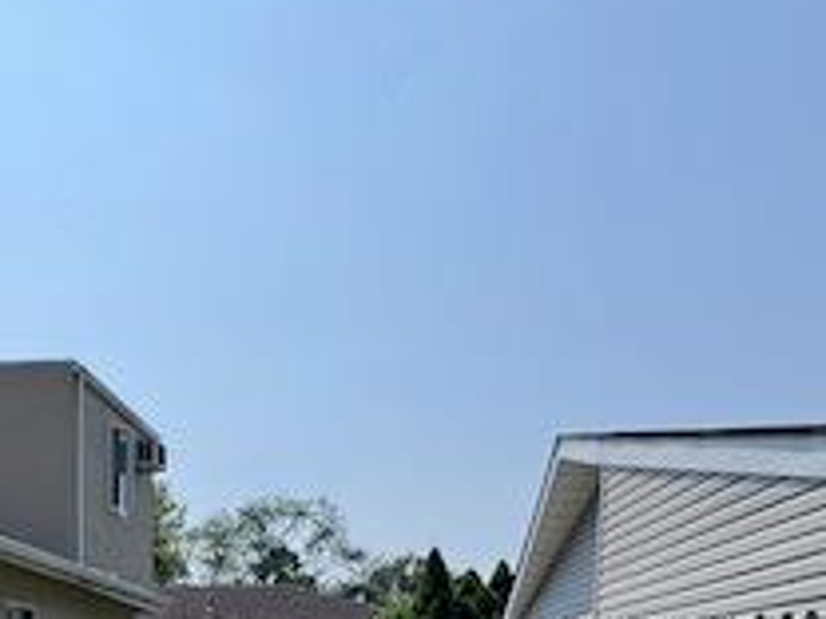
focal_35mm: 43
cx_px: 95
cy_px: 770
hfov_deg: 40.8
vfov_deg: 28.5
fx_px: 1026
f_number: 2.2
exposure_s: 1/1346
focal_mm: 2.22
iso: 40
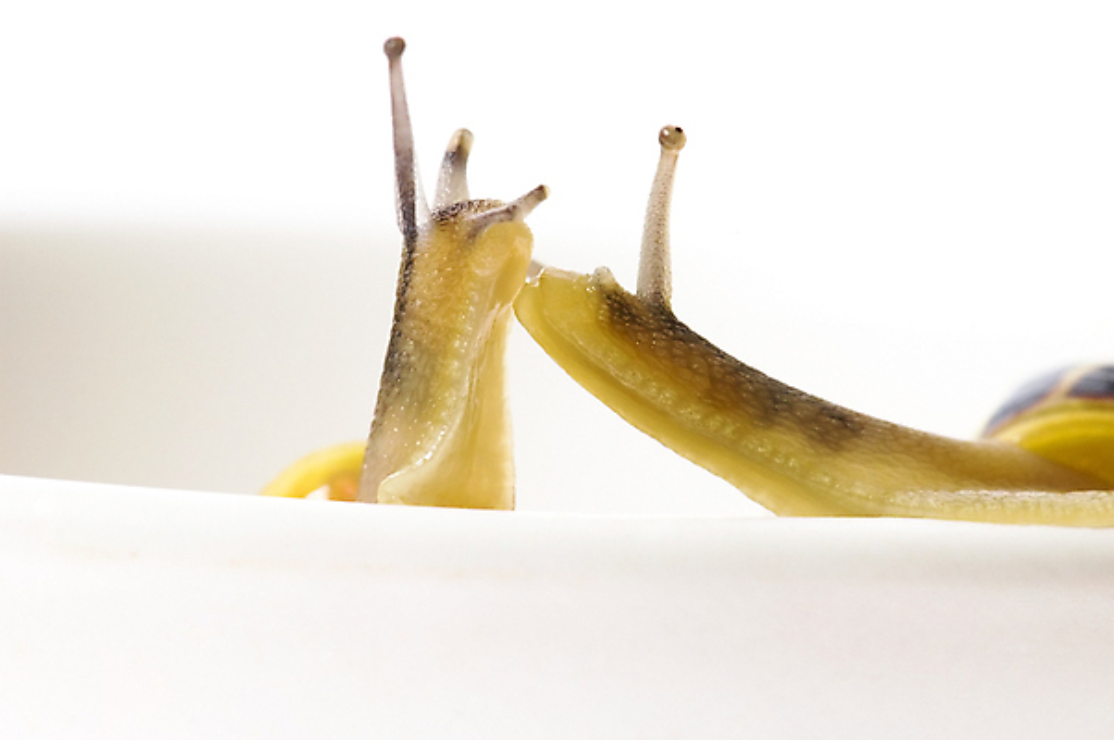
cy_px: 370
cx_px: 557
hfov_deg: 13.1
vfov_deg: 8.7
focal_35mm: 158
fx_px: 4868
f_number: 14
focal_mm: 105
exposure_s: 1/500
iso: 200
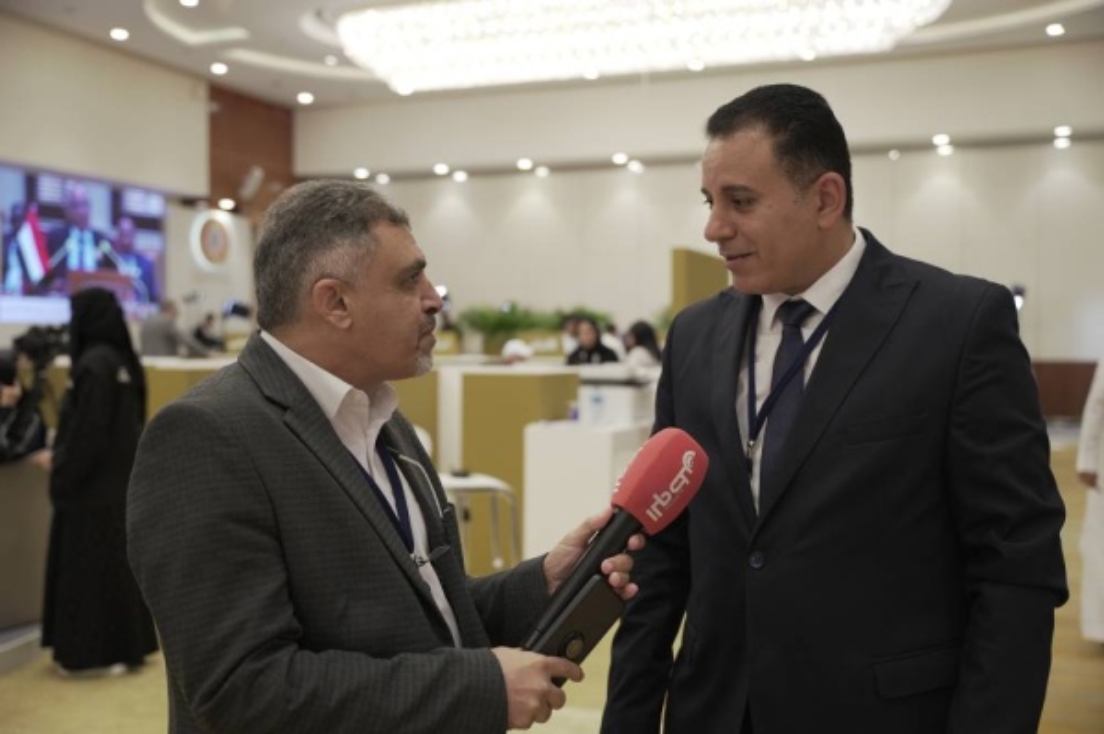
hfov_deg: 49.9
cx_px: 552
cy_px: 367
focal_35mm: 39
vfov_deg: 34.4
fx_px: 1186
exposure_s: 1/200
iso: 1000
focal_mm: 38.7
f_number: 2.8
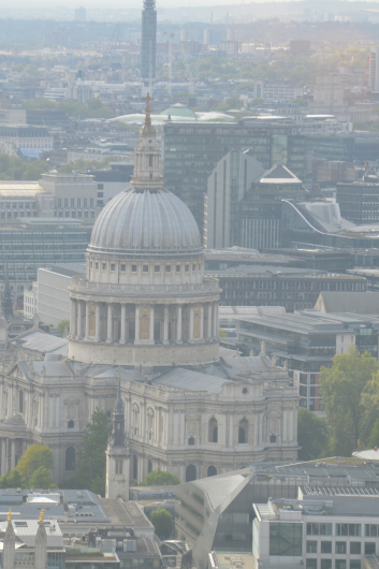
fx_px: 3757
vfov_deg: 8.7
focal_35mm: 238
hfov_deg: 5.8
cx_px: 154
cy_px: 284
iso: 125
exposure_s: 1/125
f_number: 5.6
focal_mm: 105
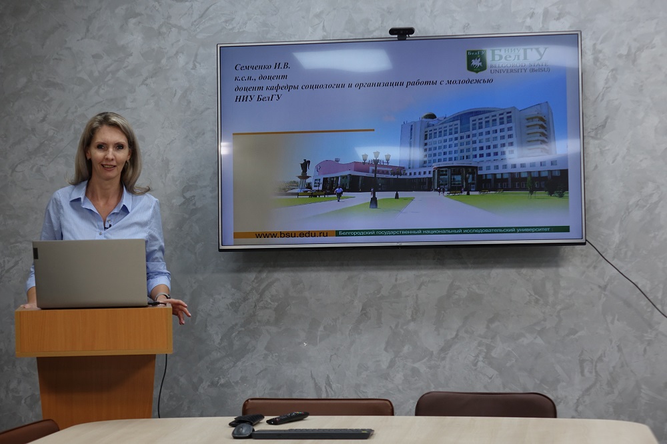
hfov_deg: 21.2
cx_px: 334
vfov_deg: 14.2
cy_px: 222
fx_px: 1778
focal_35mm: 96
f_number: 2.8
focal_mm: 35.3
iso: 250
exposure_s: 1/100
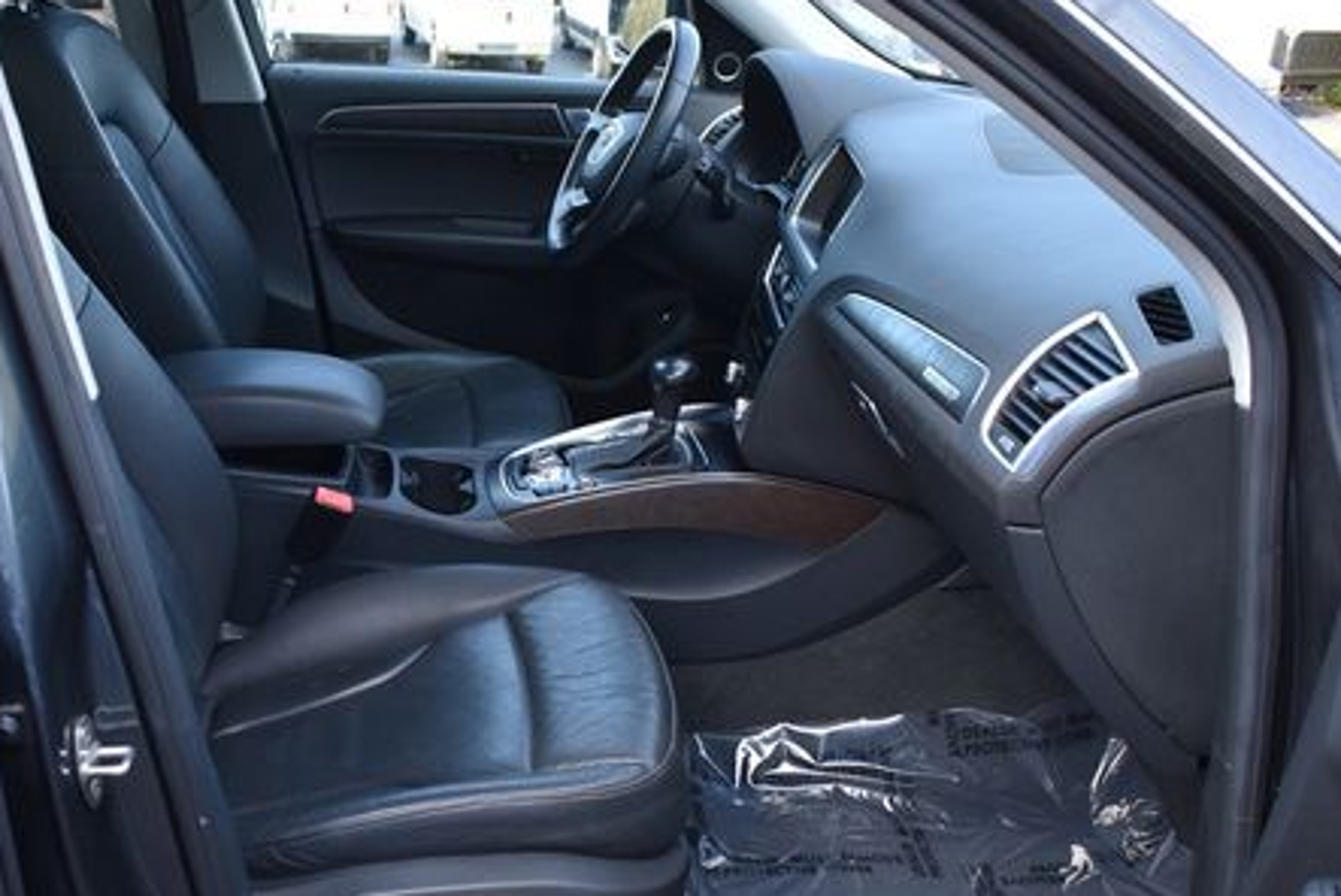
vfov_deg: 34.2
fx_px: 1454
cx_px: 557
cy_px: 489
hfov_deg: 49.3
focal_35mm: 39
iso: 400
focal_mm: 18
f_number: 4
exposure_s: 1/250
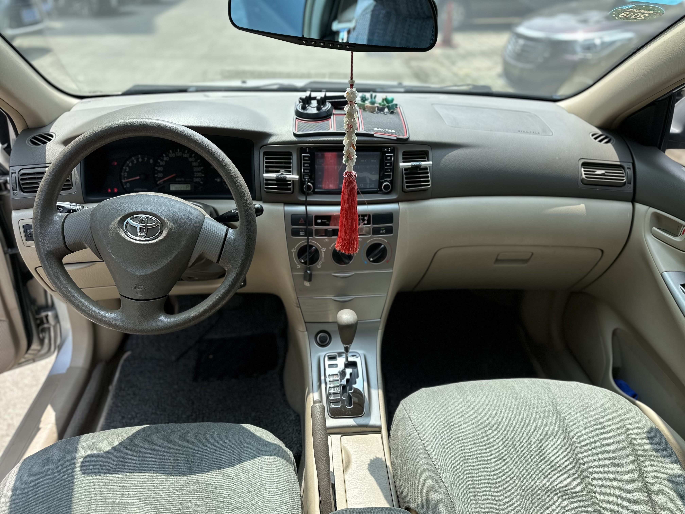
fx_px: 475
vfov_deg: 56.8
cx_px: 342
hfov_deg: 71.6
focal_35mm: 24
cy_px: 257
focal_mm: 6.86
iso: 80
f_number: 1.78
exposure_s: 1/1131
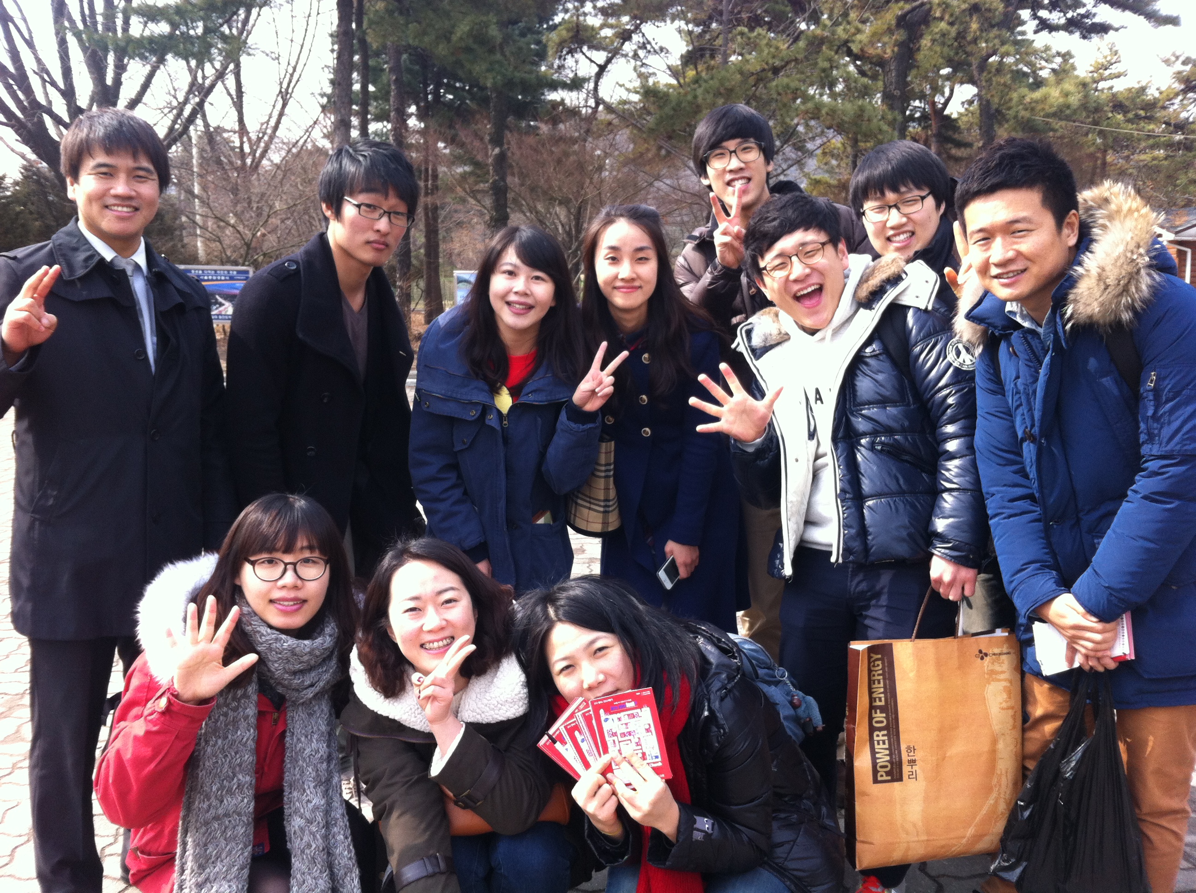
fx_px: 1207
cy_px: 446
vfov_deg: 40.6
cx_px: 598
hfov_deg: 52.7
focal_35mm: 35
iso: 80
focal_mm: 3.85
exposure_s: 1/293
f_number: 2.8
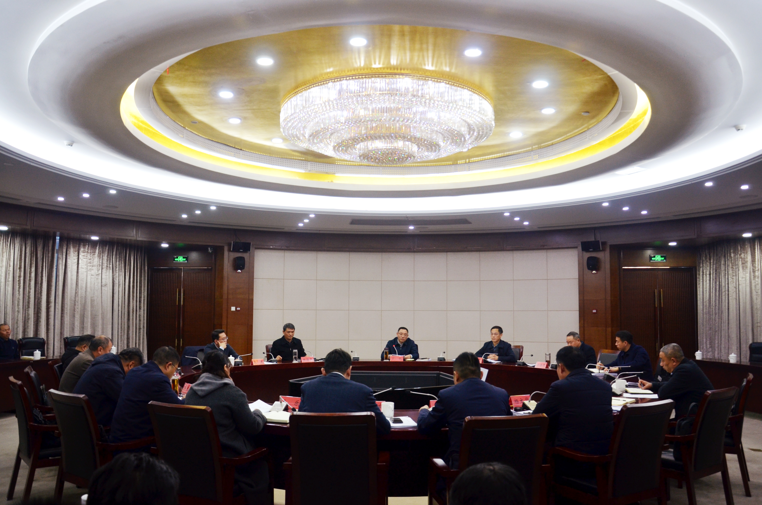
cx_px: 381
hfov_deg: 67.5
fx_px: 570
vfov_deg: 47.7
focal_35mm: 27
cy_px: 252
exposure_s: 1/60
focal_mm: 18
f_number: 4
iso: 450
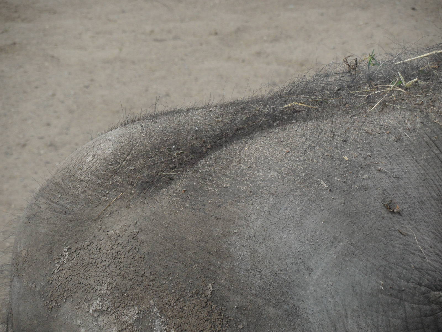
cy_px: 166
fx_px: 3064
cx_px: 221
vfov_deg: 6.2
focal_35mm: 240
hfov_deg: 8.2
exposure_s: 1/500
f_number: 5
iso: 200
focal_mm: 39.5
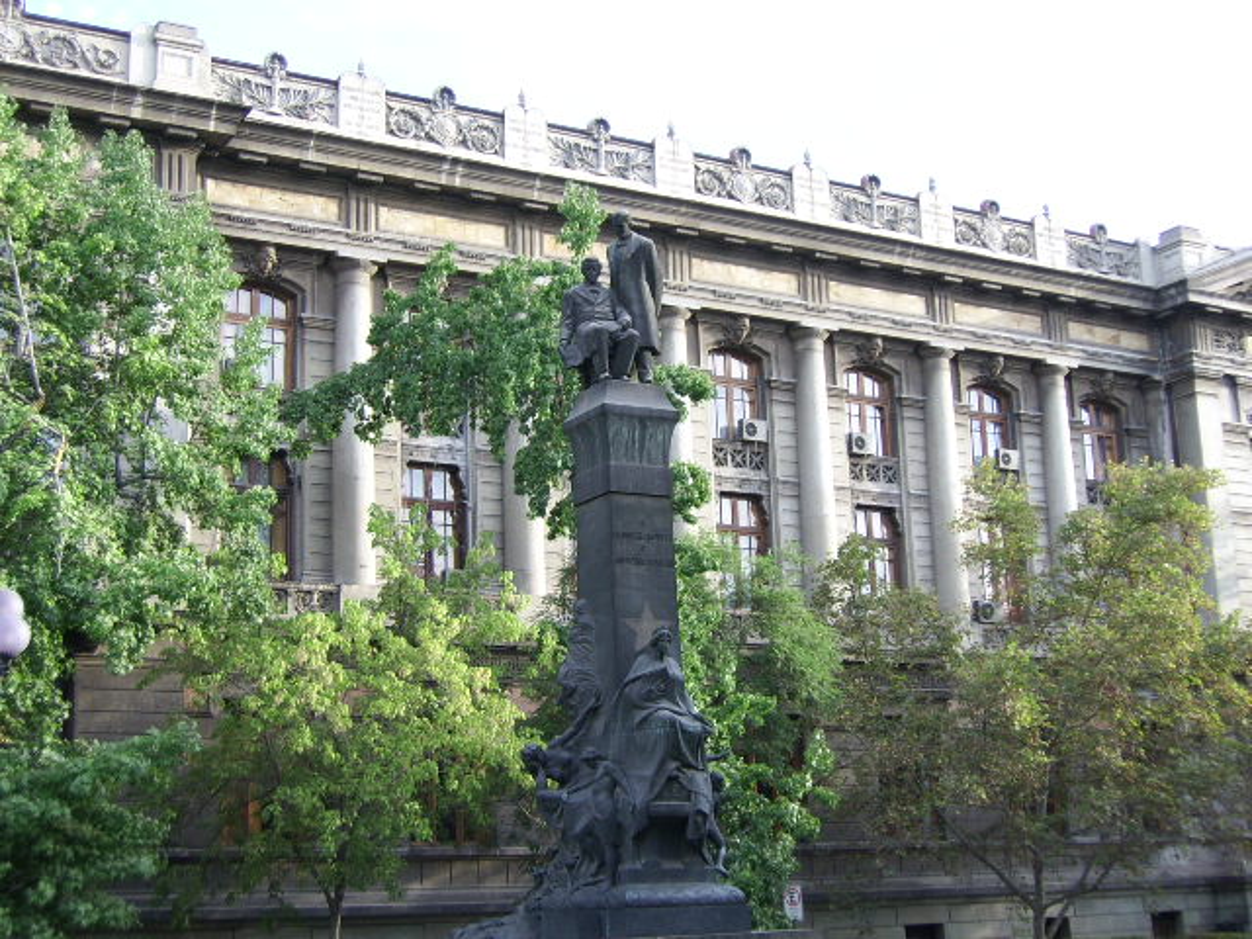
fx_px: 1989
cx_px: 626
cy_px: 470
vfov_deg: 26.6
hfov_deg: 34.9
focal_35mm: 55
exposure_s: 1/78
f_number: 3.4
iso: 100
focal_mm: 9.16
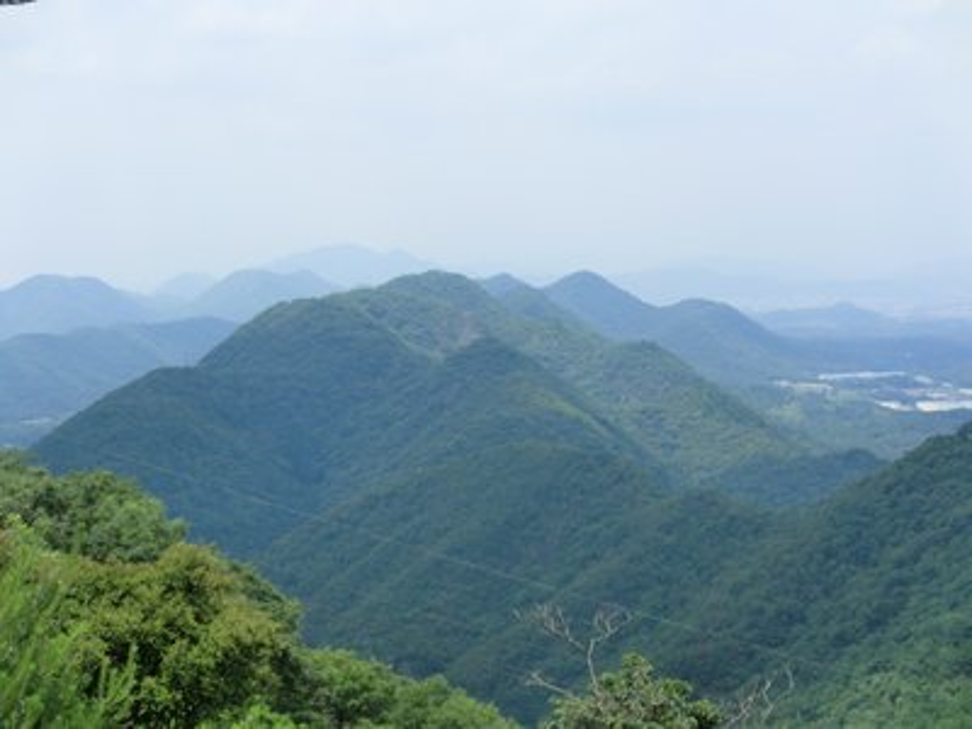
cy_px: 364
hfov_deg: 21.3
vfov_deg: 16.1
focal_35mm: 92
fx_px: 2583
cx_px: 486
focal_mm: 16.3
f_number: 4.2
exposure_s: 1/800
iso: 100
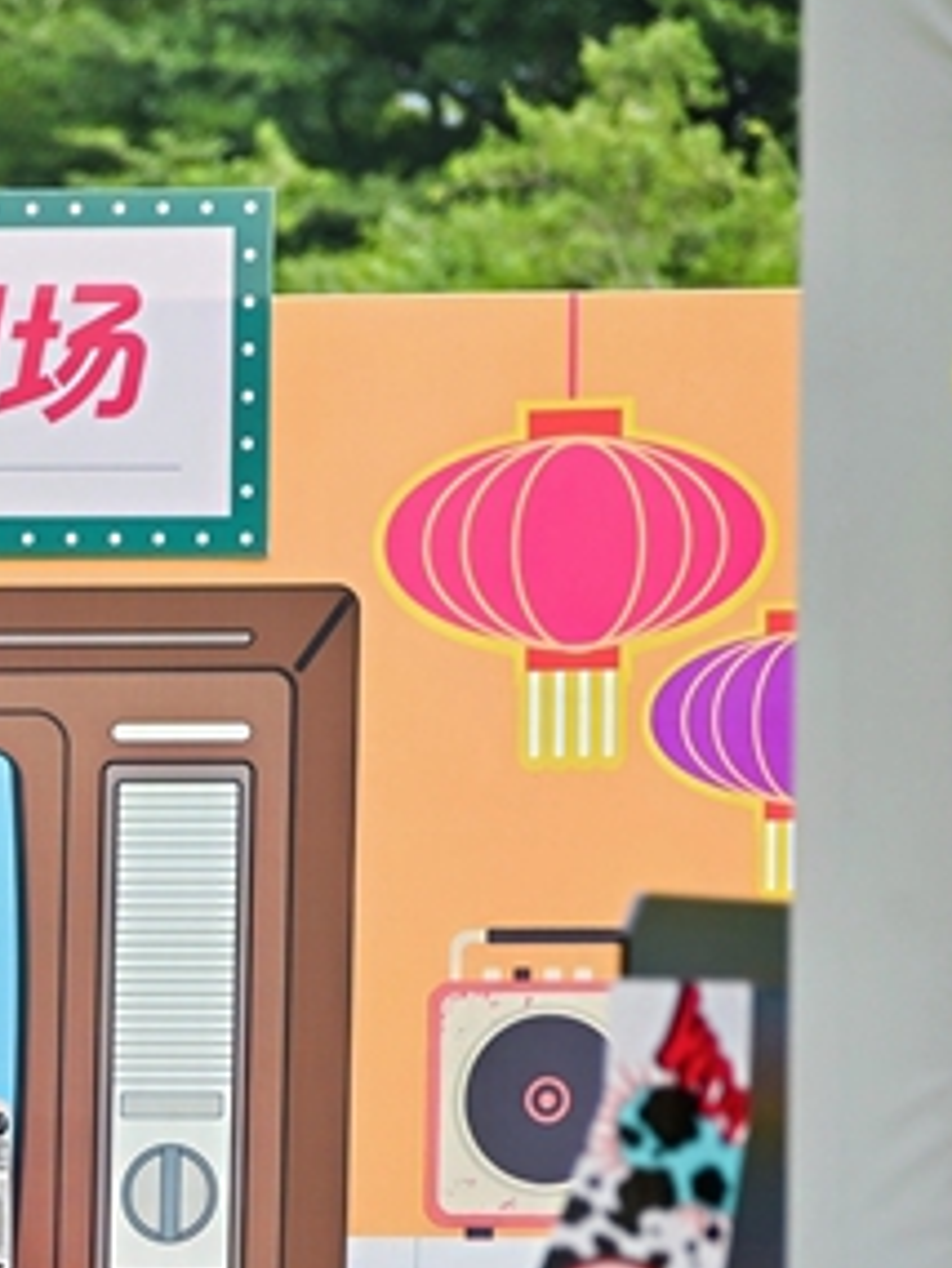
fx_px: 13667
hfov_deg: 4.0
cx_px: -449
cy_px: 1175
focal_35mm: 373
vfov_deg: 5.3
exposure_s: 1/667
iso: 110
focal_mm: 123
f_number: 2.8
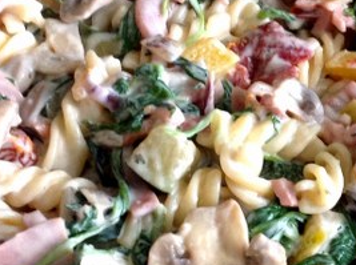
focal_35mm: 105
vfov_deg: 14.0
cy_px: 168
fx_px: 1077
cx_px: 291
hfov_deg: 18.6
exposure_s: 1/15
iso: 160
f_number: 2.4
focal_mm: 4.28
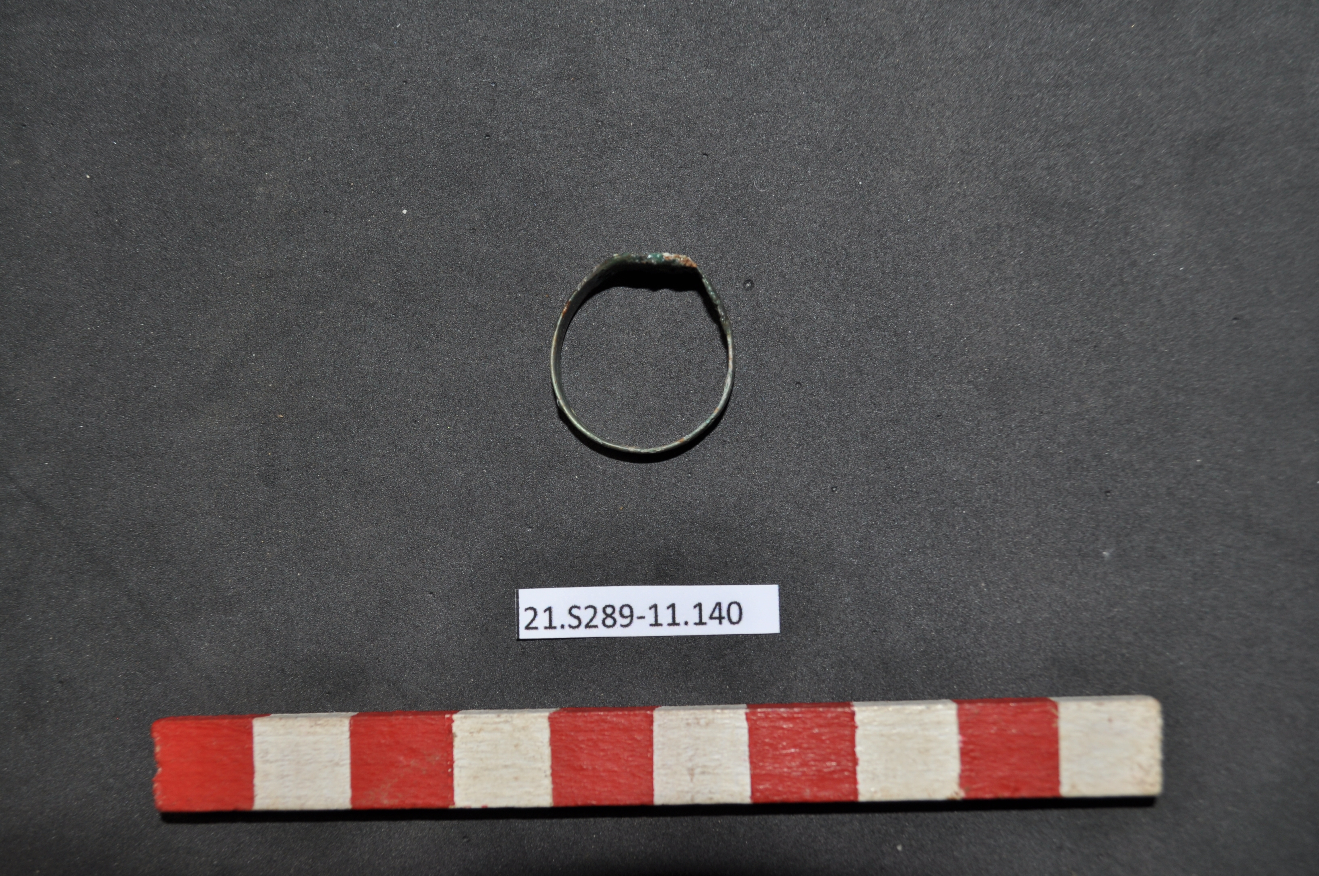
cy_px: 438
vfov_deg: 34.1
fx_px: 1427
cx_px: 660
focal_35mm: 39
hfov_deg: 49.6
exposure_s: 1/125
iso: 200
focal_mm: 26
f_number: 5.6
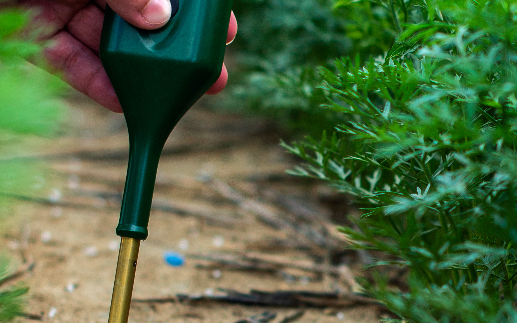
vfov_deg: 6.7
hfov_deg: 10.6
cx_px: 466
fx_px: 2761
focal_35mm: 196
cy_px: 362
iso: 100
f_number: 2.2
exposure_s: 1/1000
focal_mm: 50
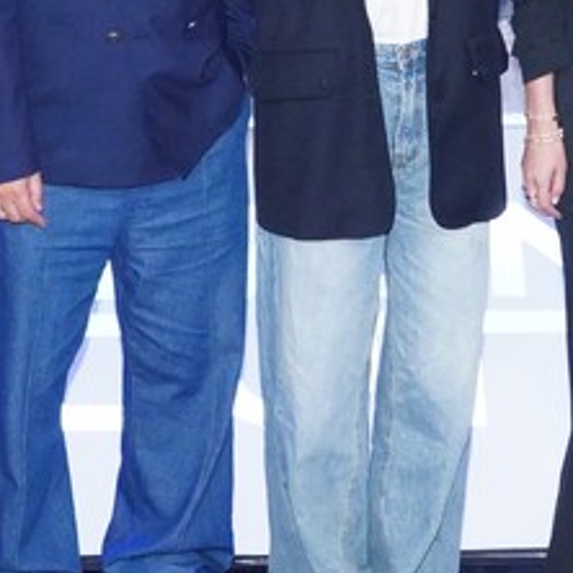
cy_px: -126
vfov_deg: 12.3
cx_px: 405
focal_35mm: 138
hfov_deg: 12.6
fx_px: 2584
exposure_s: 1/125
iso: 8000
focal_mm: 30
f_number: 8
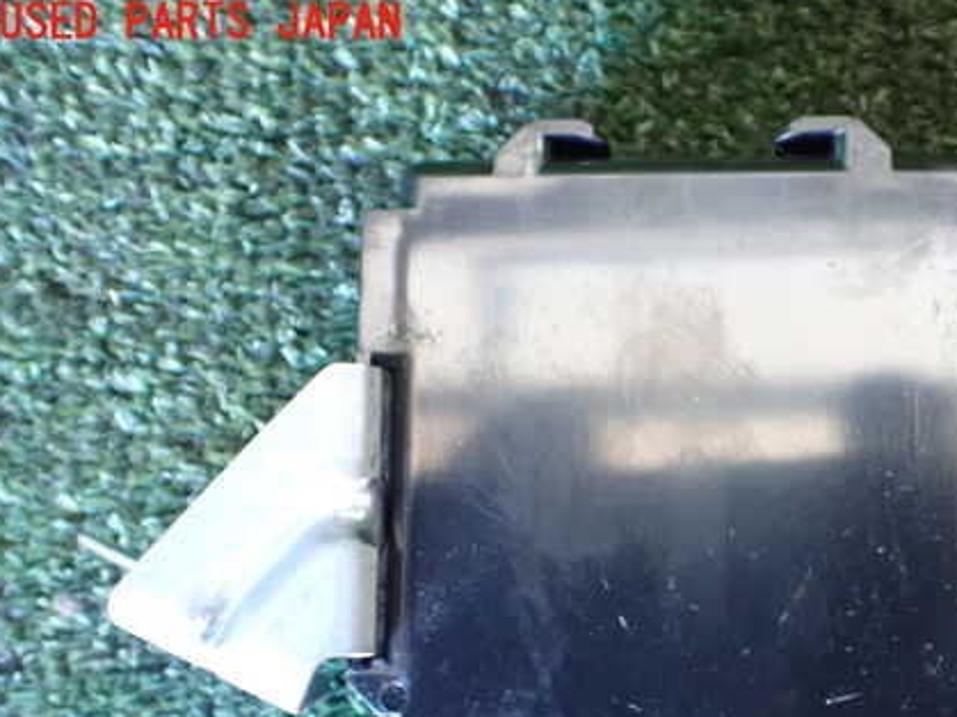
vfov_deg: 33.1
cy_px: 509
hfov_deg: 43.0
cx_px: 671
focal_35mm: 43
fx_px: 1188
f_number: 2.3
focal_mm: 5.4
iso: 1250
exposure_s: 1/30
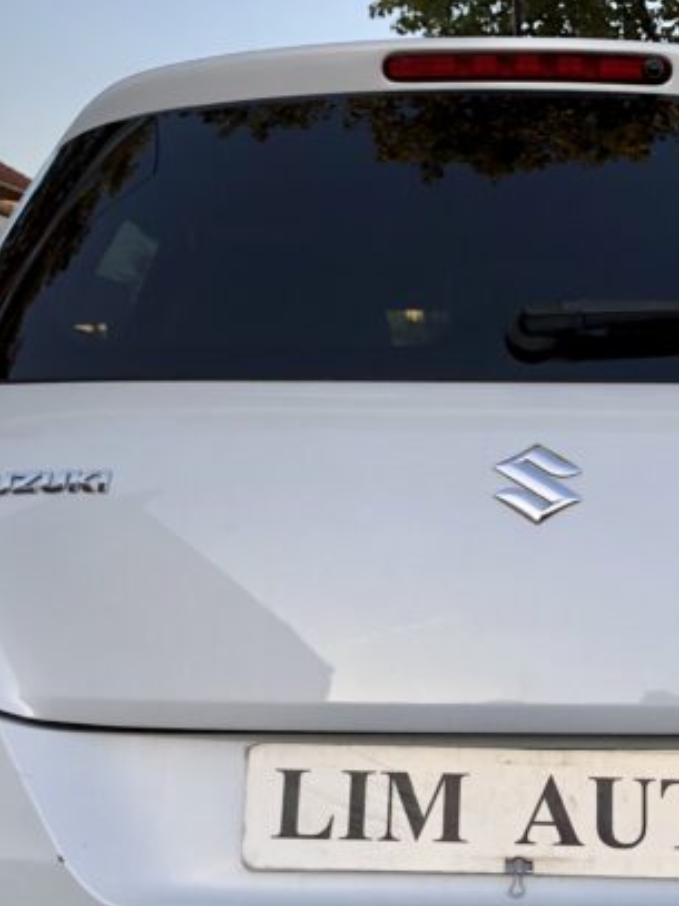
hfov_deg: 26.3
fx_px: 1439
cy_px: 634
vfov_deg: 34.5
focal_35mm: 55
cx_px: 496
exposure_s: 1/198
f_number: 1.8
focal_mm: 3.99
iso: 20
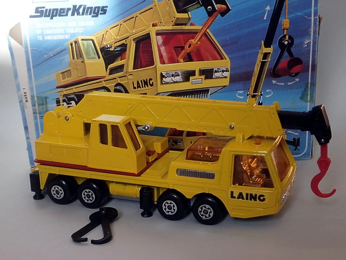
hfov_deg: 40.4
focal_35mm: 47
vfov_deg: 30.9
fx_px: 470
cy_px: 130
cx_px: 173
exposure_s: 1/80
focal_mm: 8.3
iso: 125
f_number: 3.4
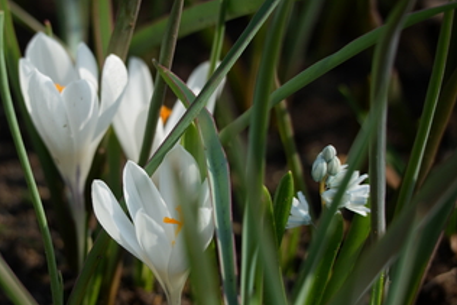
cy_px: 199
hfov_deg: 9.7
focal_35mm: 211
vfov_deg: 6.5
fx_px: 2680
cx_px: 134
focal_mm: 145
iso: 100
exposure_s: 1/400
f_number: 5.6
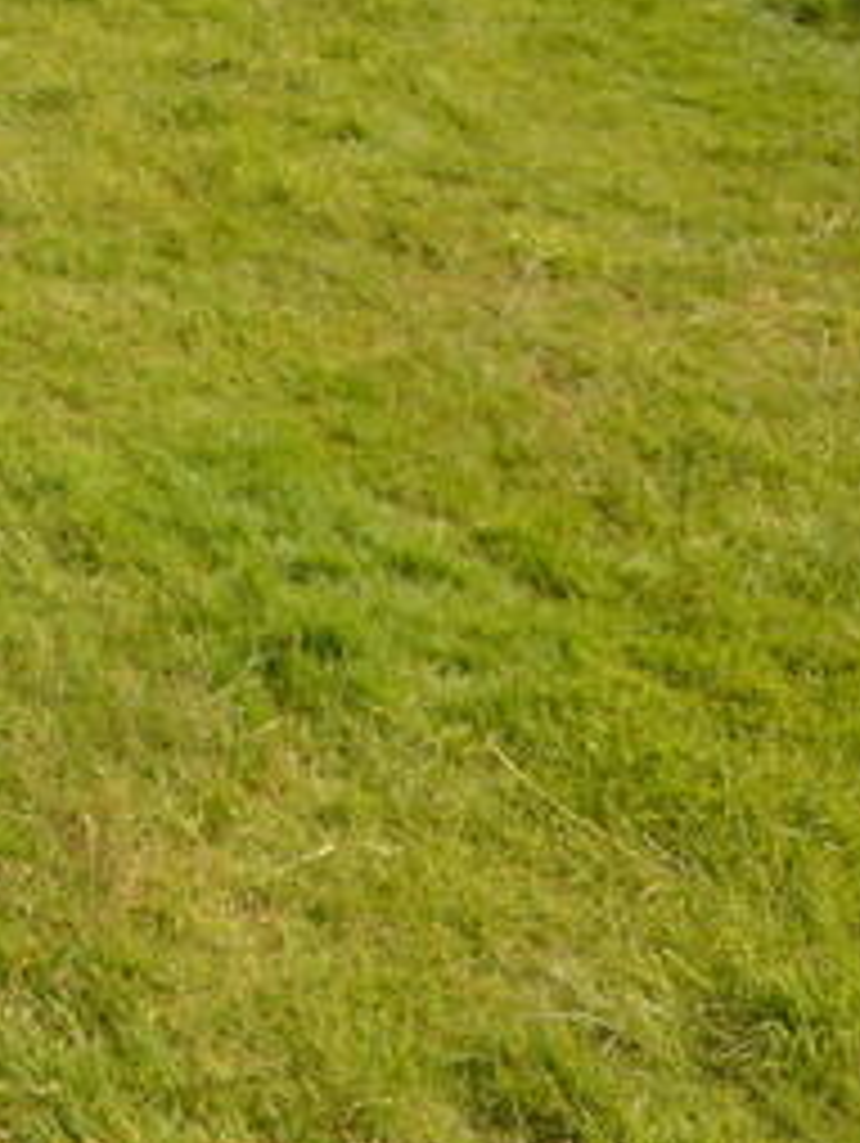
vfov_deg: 27.5
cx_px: -437
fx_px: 1918
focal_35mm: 58
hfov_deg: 21.2
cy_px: -353
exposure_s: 1/160
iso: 100
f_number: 6.3
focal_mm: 10
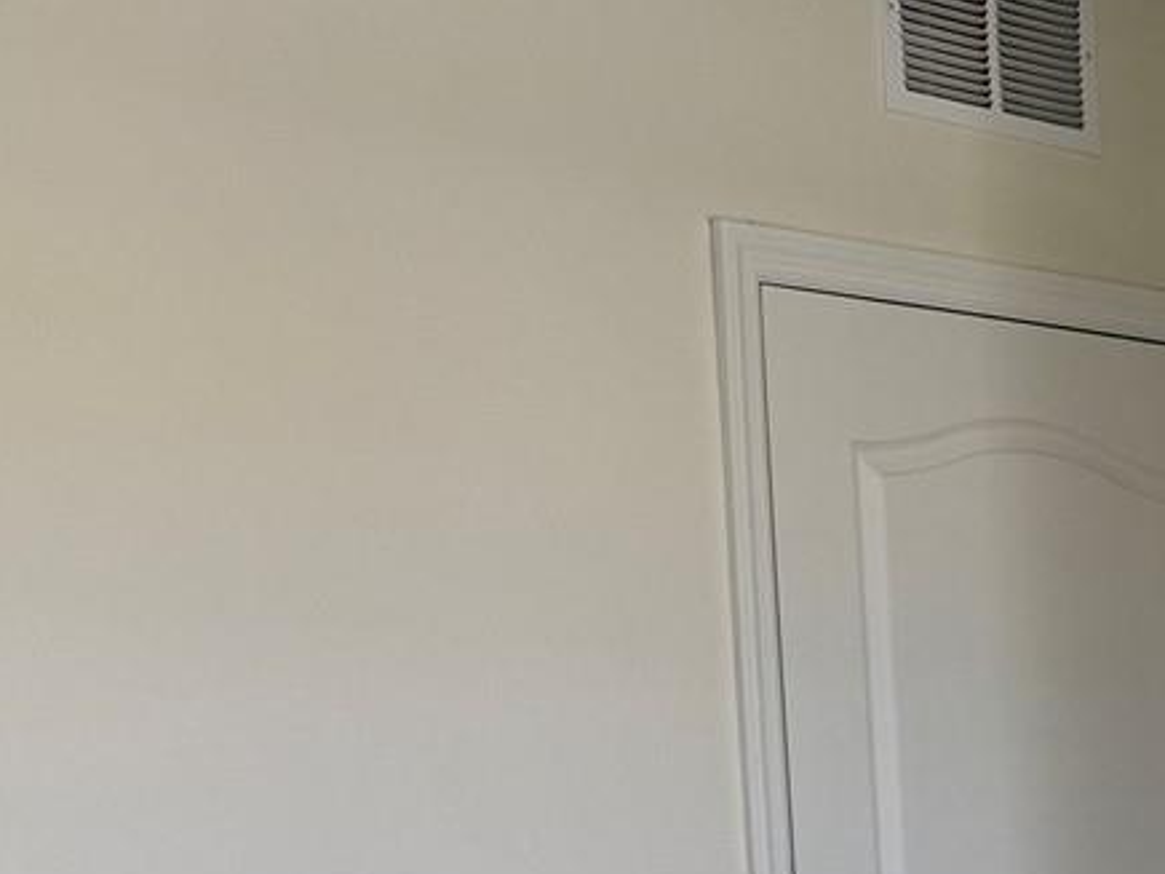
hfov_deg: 18.9
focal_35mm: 88
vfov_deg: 15.9
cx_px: 1870
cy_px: 1149
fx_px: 2962
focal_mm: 6.76
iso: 50
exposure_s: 1/127
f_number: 1.78
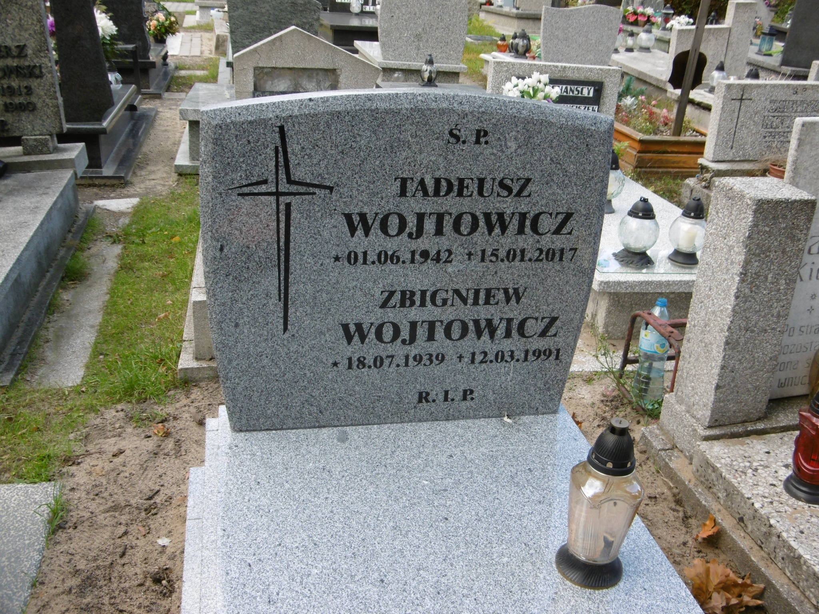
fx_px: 899
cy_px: 307
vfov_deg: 37.7
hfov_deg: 49.0
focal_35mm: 38
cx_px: 410
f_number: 3.7
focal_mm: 6.8
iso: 100
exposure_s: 1/125
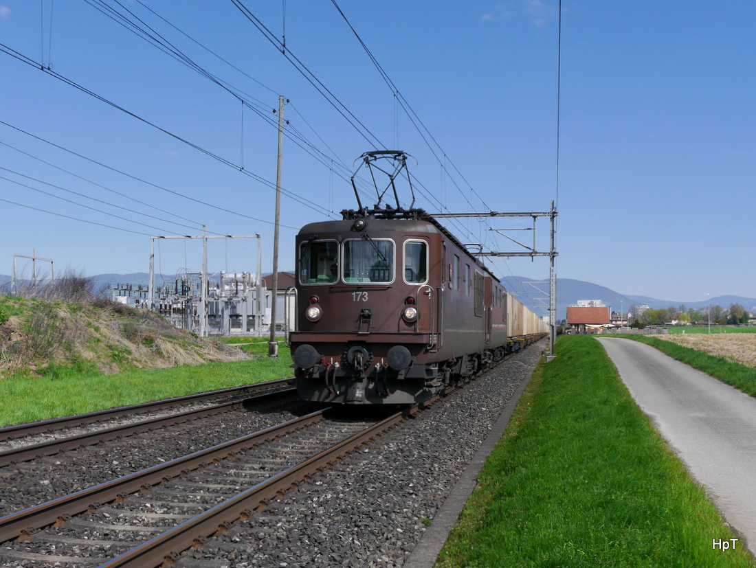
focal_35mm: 30
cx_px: 378
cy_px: 284
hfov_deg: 59.9
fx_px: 656
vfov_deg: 46.9
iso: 160
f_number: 8
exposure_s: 1/500
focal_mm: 15
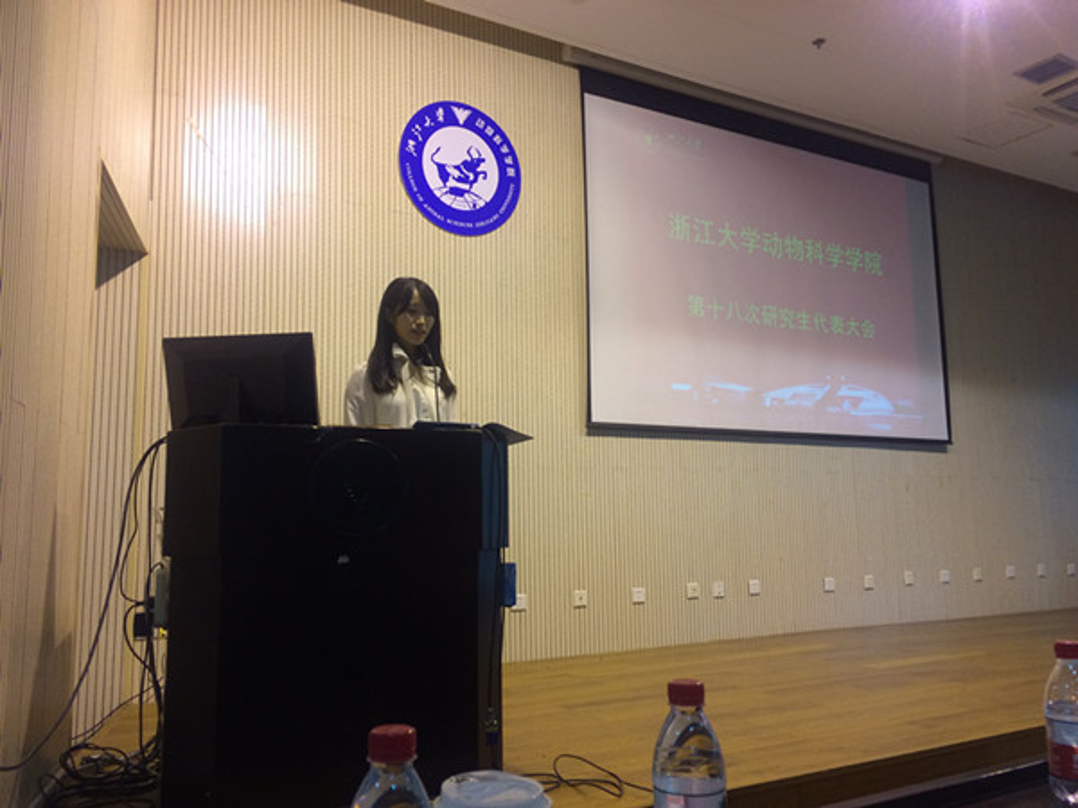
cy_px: 404
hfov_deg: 61.7
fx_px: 903
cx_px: 539
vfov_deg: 48.2
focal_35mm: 29
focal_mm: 4.15
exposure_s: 1/33
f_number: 2.2
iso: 100
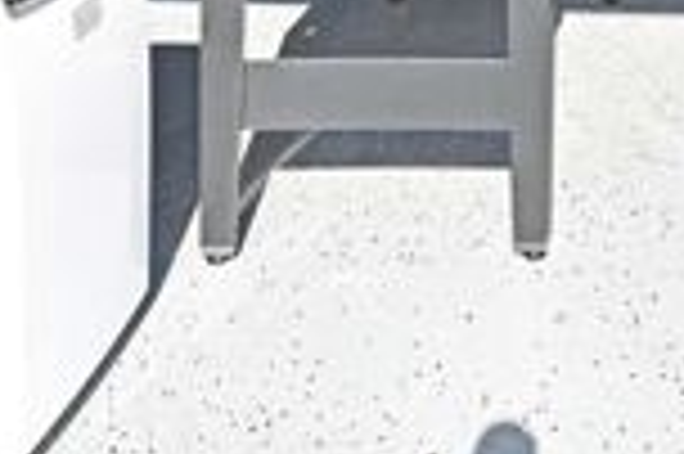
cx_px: 776
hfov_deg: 27.2
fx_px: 1278
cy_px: -492
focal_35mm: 67
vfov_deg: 15.5
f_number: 5.6
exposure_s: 1/250
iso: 140
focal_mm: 14.5
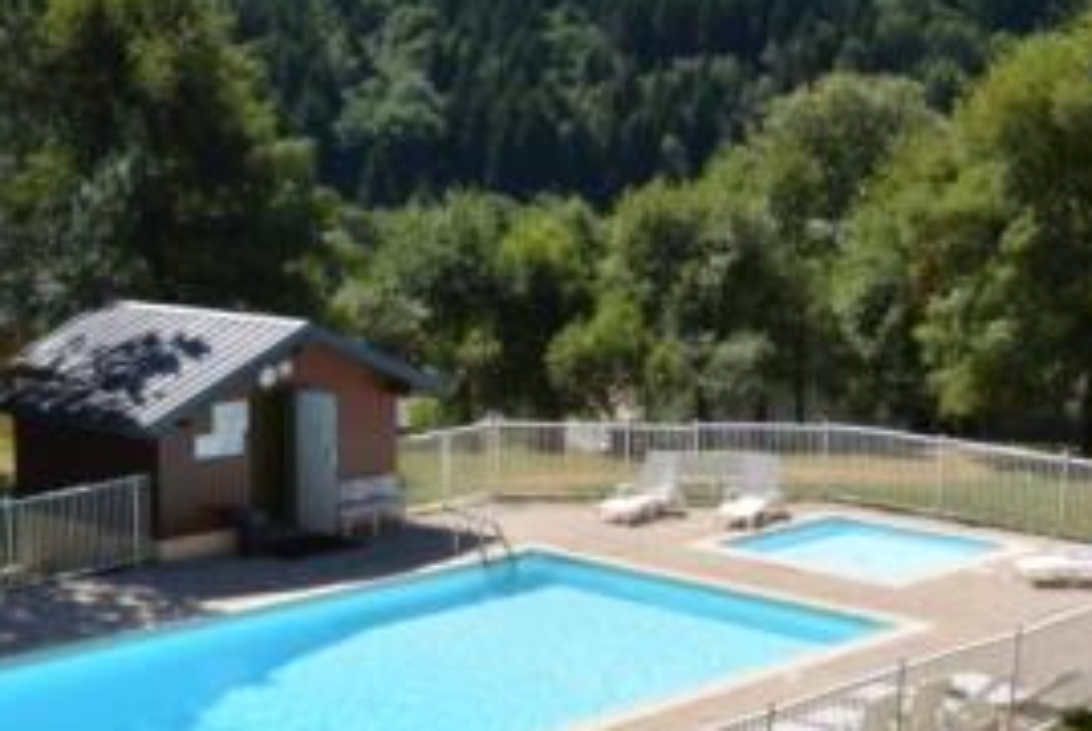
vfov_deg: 18.6
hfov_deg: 27.6
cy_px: 514
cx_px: 404
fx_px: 2217
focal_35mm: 73
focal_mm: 20
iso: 200
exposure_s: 1/320
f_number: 9
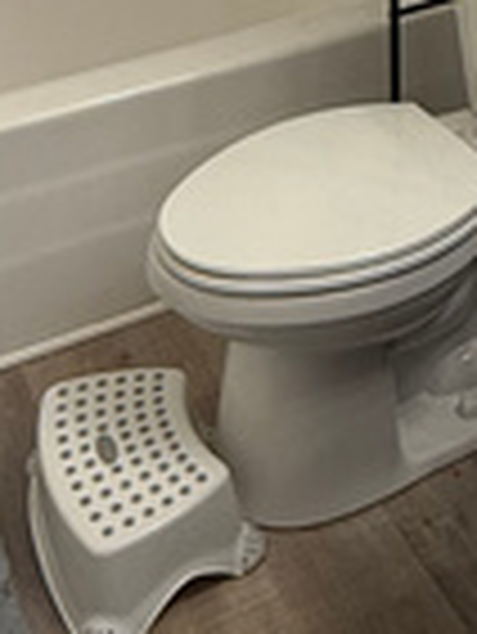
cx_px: 464
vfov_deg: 23.2
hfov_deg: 18.9
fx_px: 1394
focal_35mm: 76
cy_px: -148
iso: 125
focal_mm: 2.22
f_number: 2.2
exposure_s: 1/120
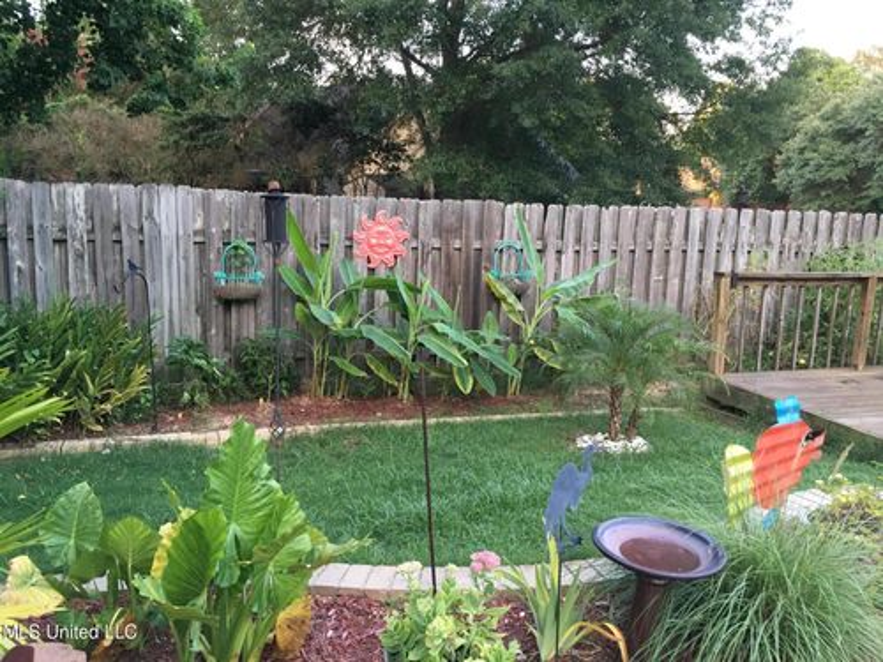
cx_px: 442
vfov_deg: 48.2
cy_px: 331
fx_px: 740
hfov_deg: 61.7
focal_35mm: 29
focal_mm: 4.15
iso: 80
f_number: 2.2
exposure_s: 1/30
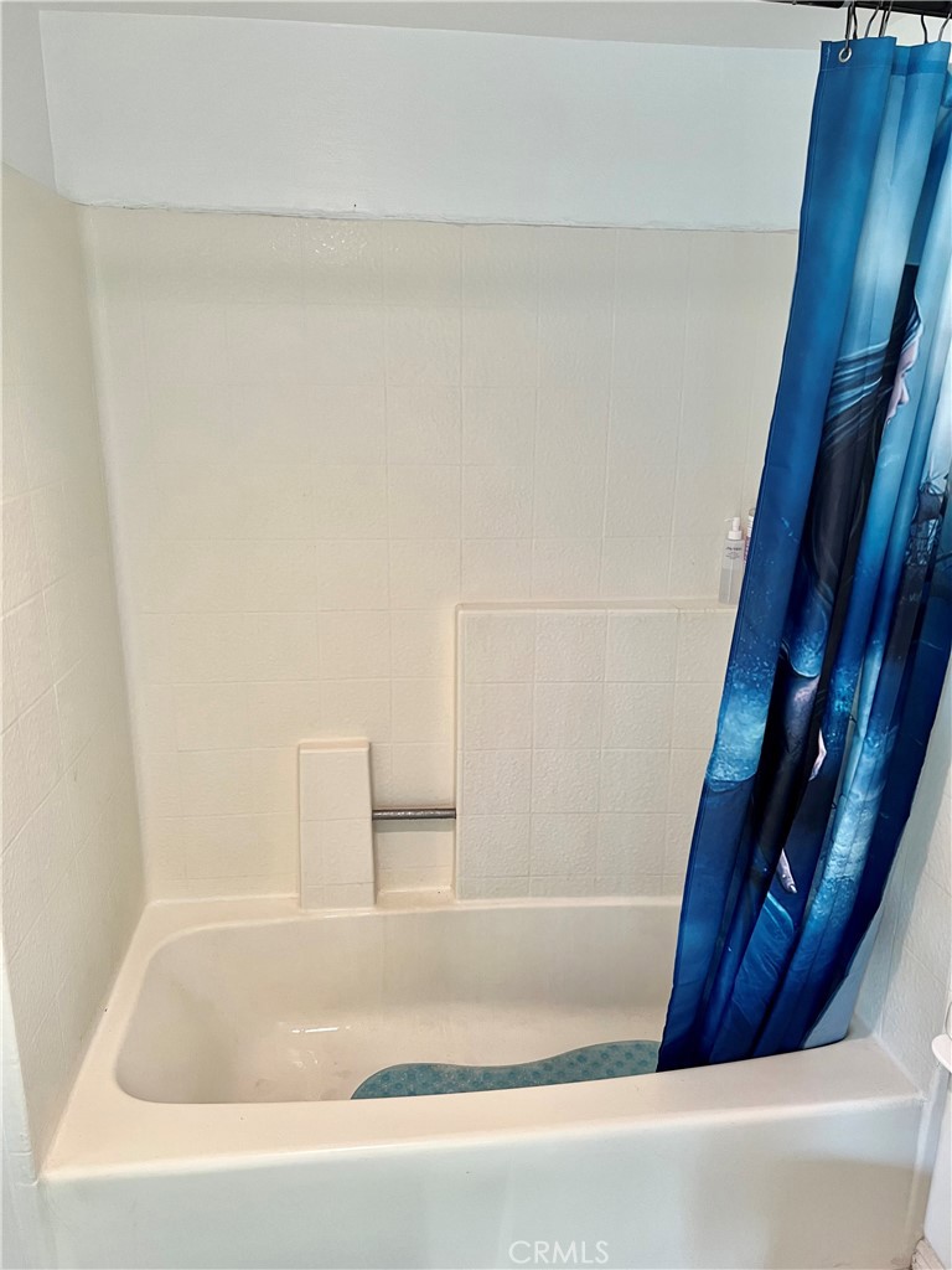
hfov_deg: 53.1
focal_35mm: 26
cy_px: 635
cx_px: 476
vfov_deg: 67.3
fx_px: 953
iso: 100
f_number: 1.5
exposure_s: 1/60
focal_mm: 5.7
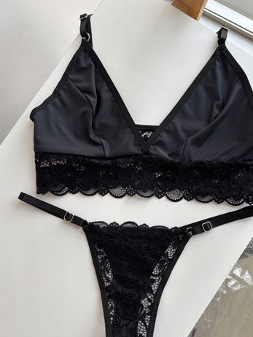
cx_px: 136
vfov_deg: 59.7
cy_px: 191
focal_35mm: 30
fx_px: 292
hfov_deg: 46.8
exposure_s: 1/50
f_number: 1.6
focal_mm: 5.96
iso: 80
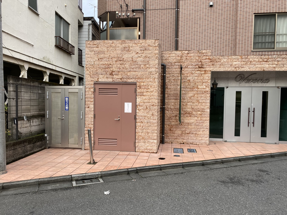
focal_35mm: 26
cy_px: 108
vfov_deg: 53.1
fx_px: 216
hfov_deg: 67.3
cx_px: 144
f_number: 1.8
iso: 80
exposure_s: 1/121
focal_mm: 4.25
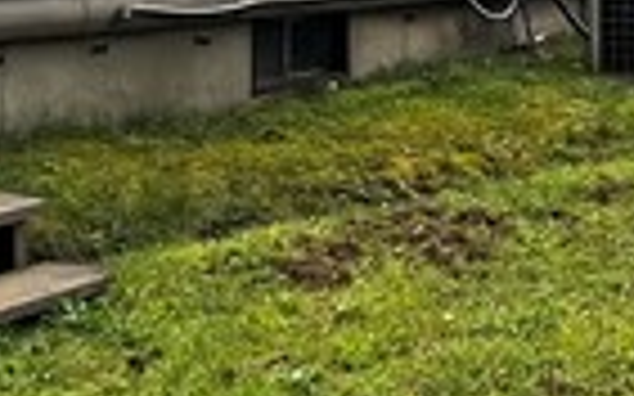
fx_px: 1727
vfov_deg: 12.9
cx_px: 418
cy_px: 9
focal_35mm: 100
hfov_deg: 20.7
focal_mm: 1.57
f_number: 1.8
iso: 32
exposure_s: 1/99
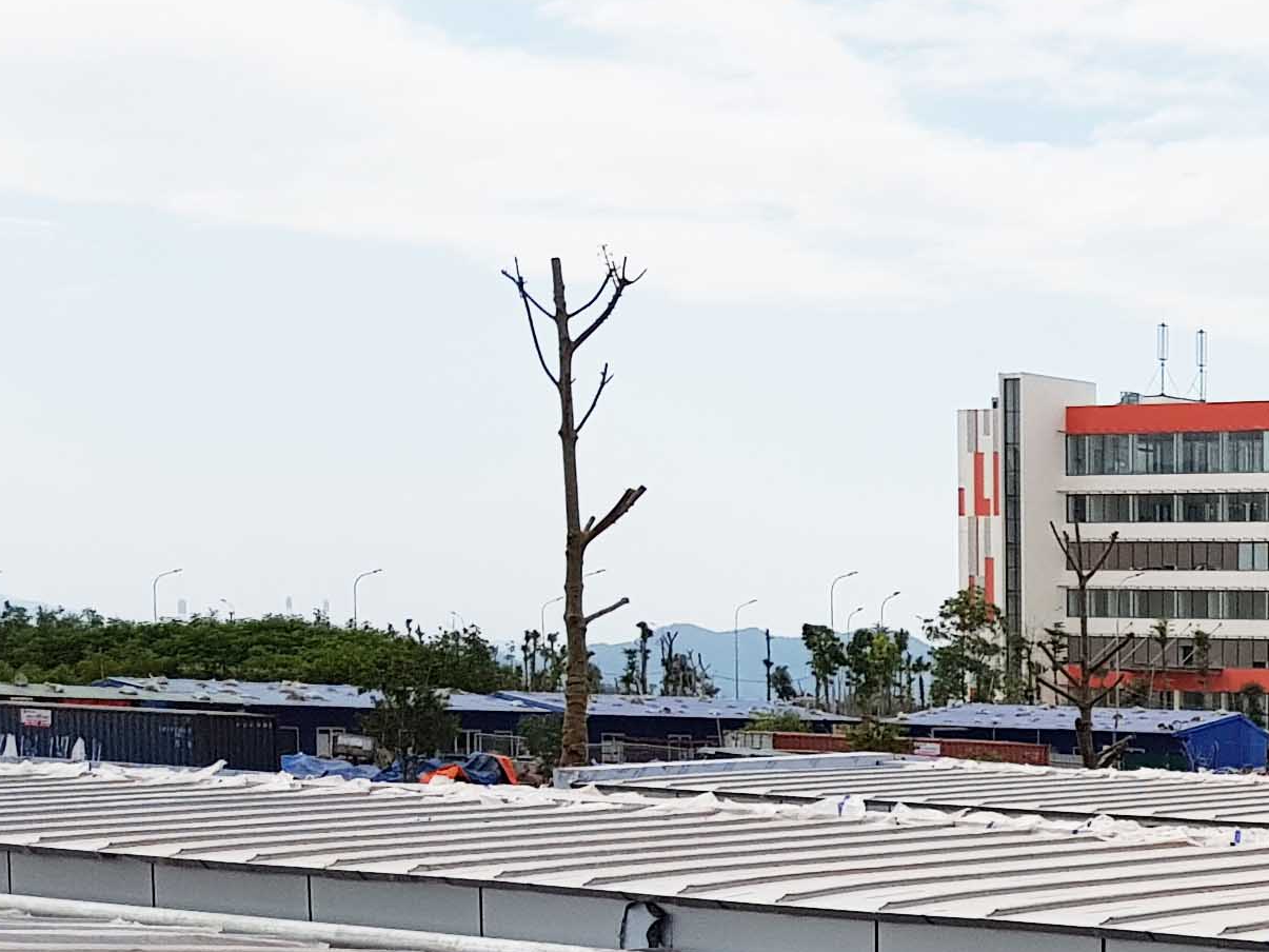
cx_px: 1945
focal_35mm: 87
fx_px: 3190
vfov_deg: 16.3
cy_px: 1142
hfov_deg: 19.4
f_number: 1.7
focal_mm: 4.3
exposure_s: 1/4112
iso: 40
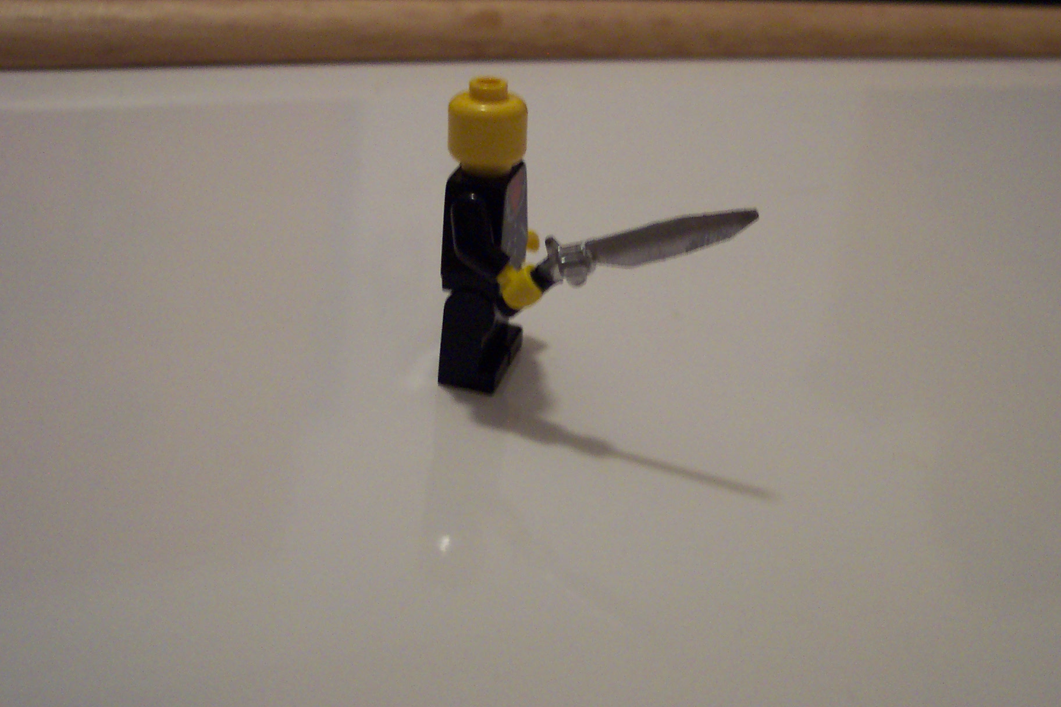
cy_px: 298
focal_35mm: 45
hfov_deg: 43.5
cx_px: 600
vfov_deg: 29.8
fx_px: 1326
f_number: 2.8
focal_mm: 8
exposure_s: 1/10
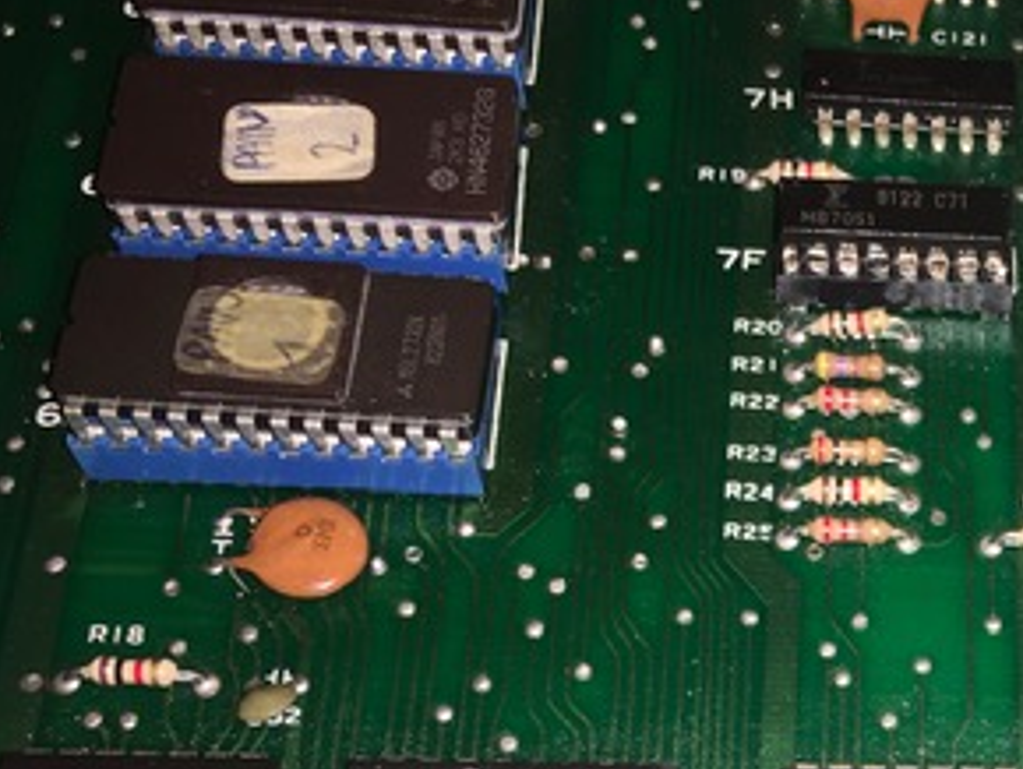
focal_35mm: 64
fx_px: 1893
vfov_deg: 22.1
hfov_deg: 28.1
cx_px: 1058
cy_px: 776
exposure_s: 1/46
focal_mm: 4.15
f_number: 2.2
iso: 25
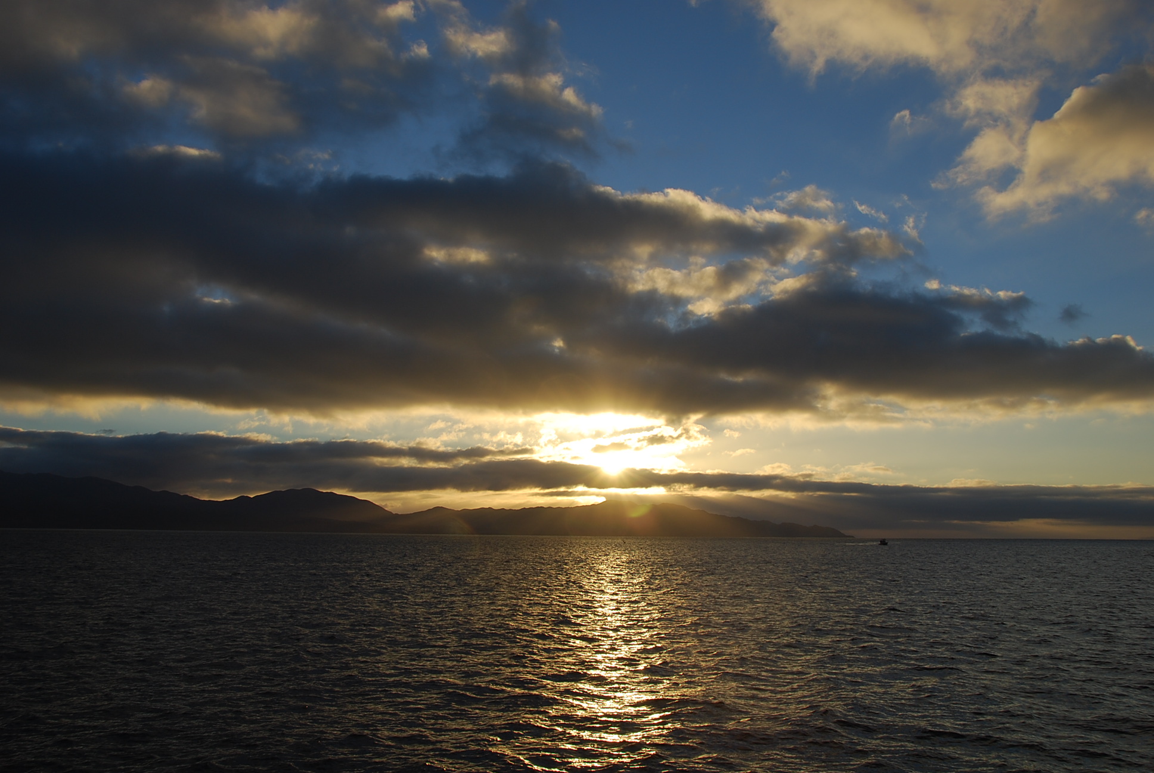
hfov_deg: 57.2
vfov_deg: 40.1
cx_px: 577
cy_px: 386
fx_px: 1059
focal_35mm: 33
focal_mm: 22
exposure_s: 1/320
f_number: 9
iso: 100
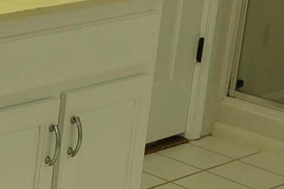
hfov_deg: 13.9
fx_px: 1041
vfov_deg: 10.2
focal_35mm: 132
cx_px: -215
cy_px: -29
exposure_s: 1/120
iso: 50
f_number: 1.8
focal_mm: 5.4
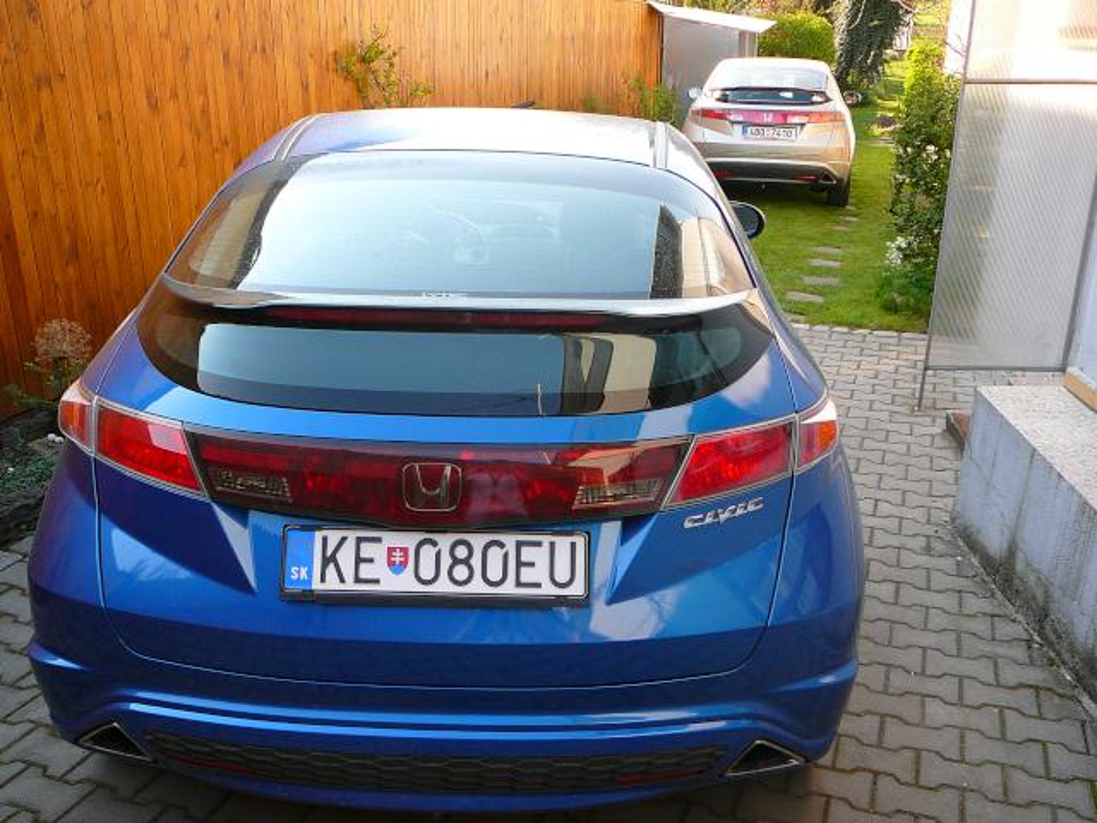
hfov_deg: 52.6
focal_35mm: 35
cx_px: 548
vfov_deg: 40.7
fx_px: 1109
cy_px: 412
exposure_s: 1/160
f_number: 2.8
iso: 80
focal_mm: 5.2
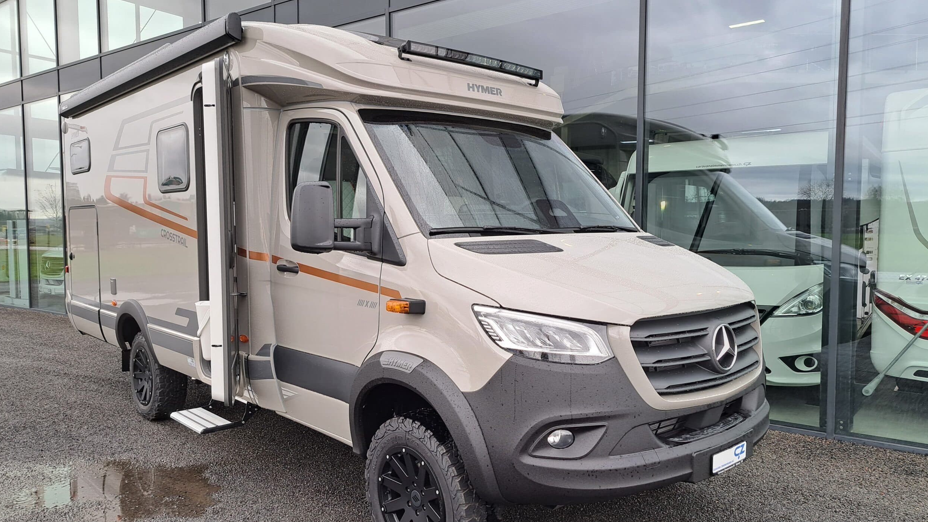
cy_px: 269
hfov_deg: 69.9
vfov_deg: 42.9
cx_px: 457
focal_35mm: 27
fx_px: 664
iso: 50
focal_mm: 5.23
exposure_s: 1/100
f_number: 1.8
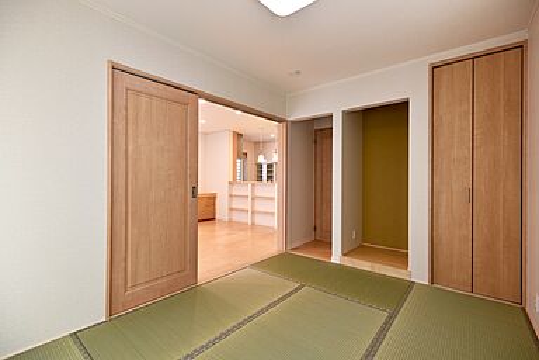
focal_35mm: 16
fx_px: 240
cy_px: 180
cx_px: 270
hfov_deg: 96.7
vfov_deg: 73.7
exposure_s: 1/80
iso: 400
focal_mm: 16
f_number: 4
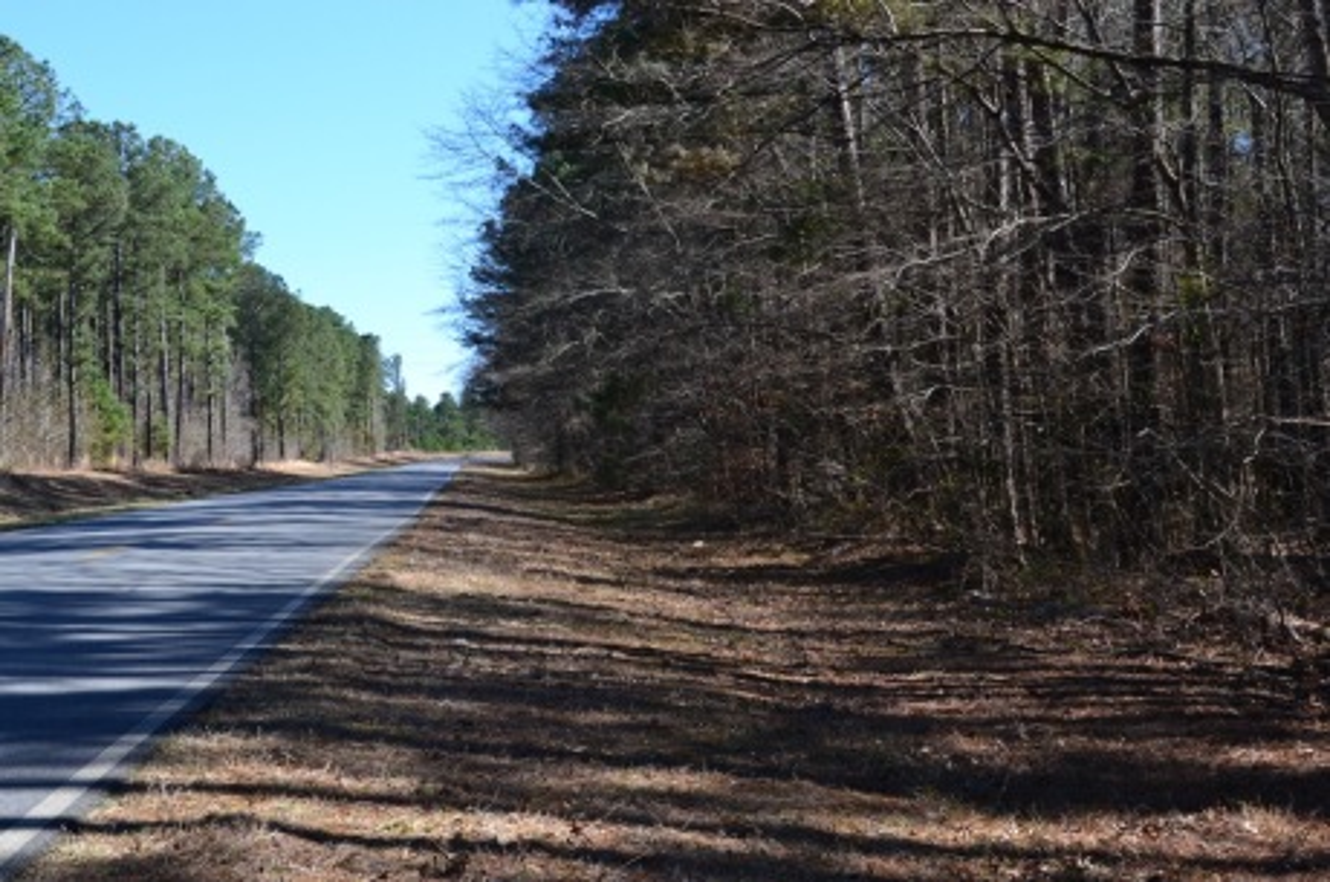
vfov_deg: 28.0
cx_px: 665
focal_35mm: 48
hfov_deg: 41.2
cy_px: 441
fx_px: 1770
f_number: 10
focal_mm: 32
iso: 400
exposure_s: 1/200
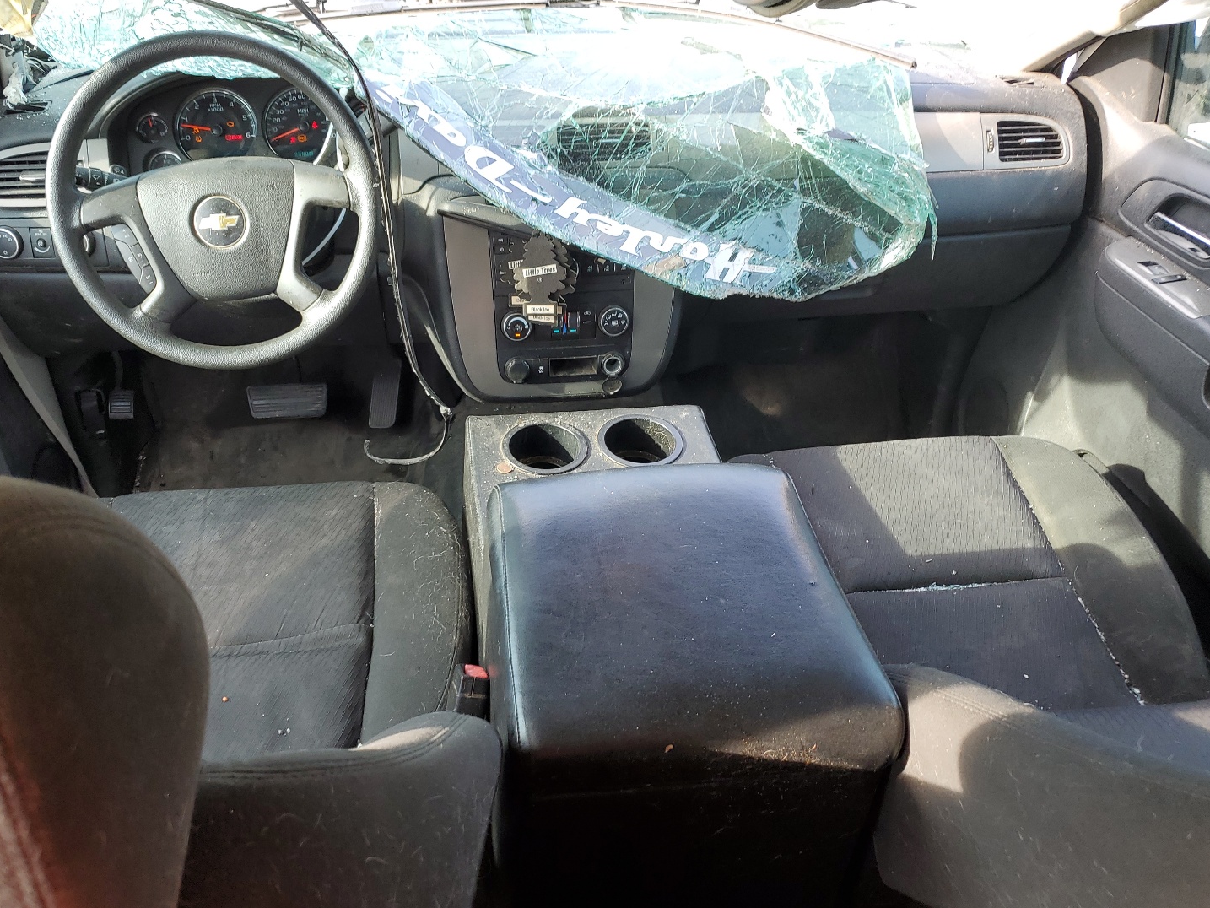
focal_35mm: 29
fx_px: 1014
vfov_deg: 48.2
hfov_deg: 61.5
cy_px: 488
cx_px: 546
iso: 50
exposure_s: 1/164
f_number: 1.5
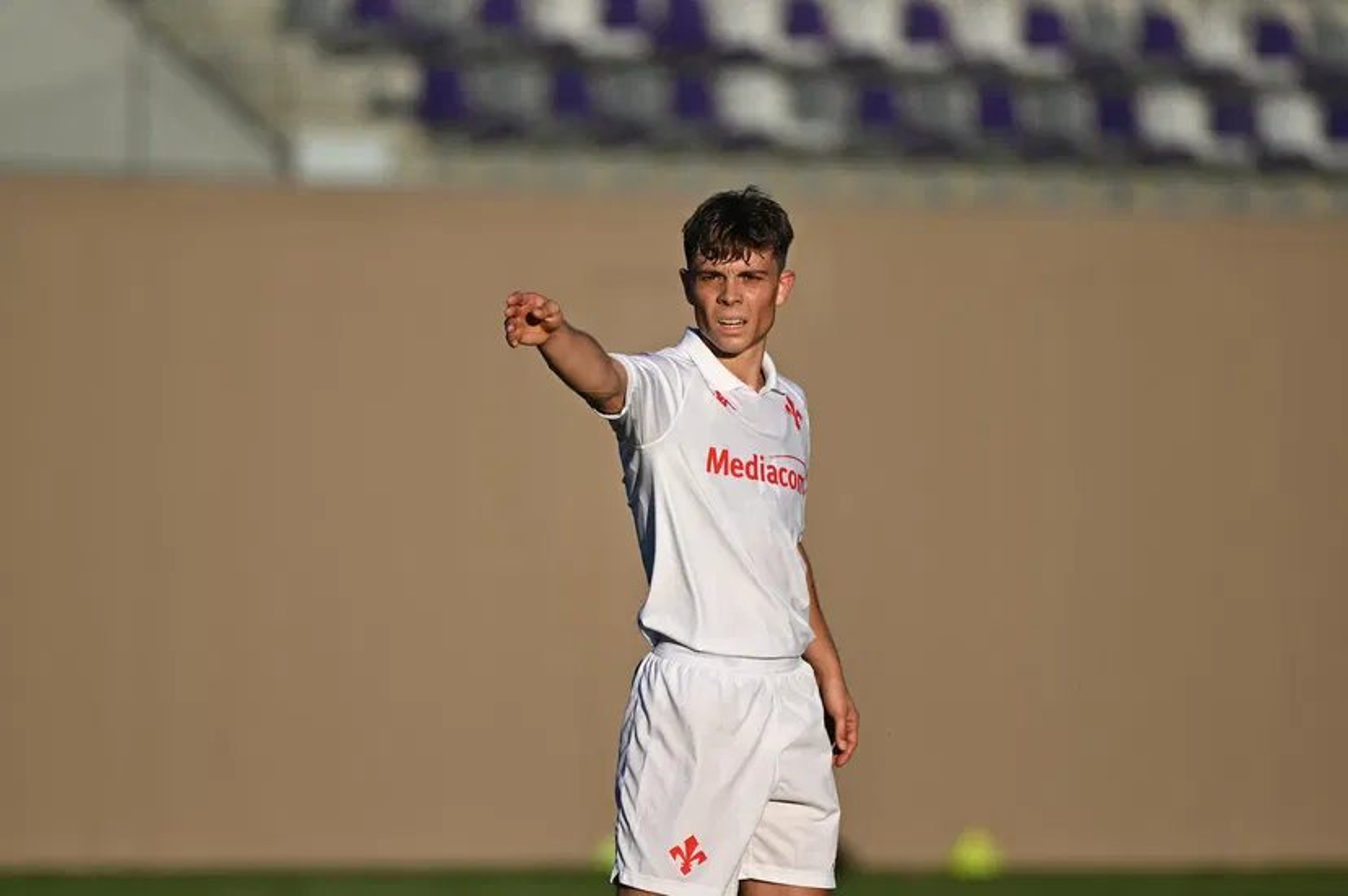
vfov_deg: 2.3
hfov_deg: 3.4
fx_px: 22452
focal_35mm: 600
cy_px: 448
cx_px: 674
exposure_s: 1/2500
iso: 220
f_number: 4
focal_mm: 400
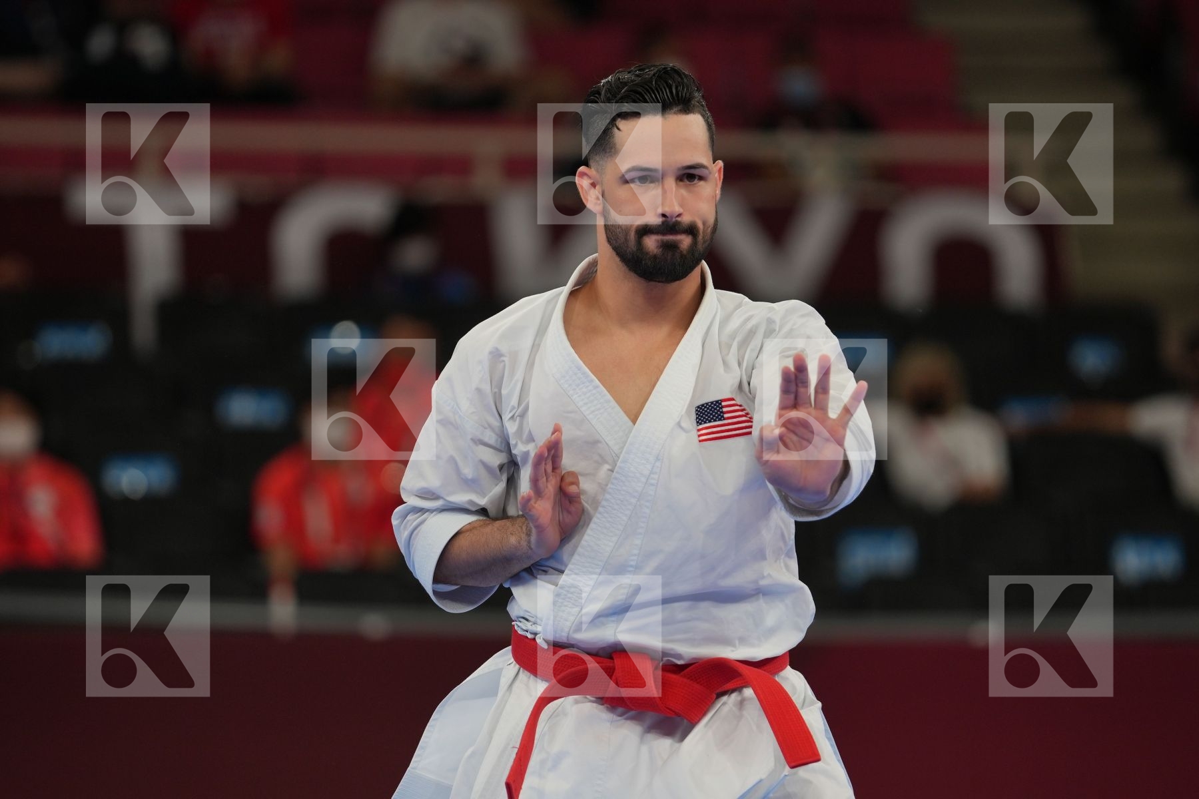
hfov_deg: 6.9
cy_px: 400
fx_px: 9991
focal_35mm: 300
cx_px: 600
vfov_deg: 4.6
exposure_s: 1/500
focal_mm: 200
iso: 250
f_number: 2.8
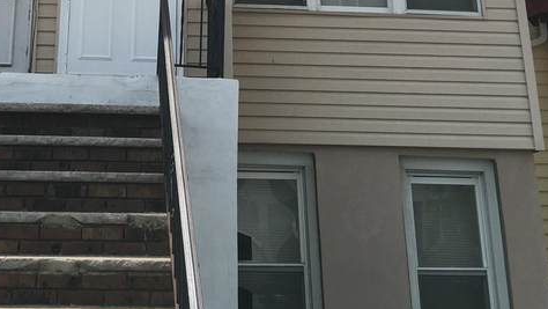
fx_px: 930
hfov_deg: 32.3
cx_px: 146
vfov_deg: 17.6
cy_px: -95
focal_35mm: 64
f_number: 2.2
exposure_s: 1/1083
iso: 25
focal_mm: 4.15
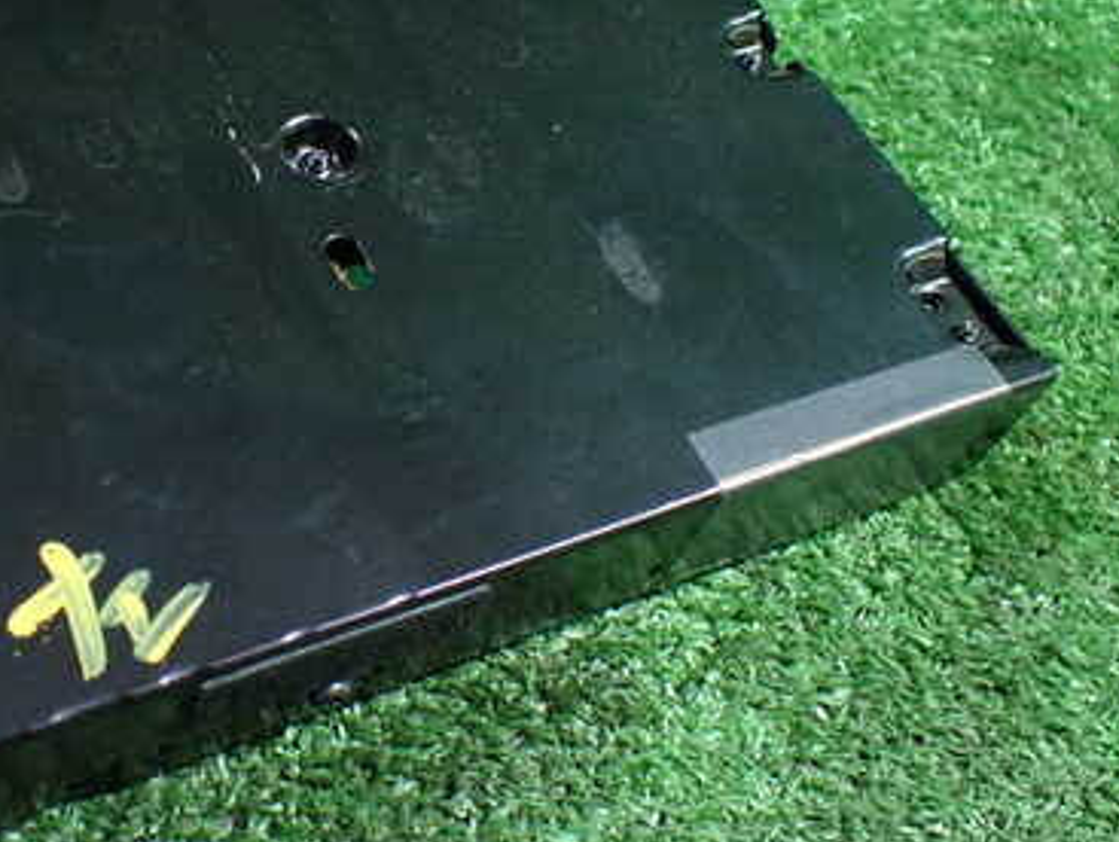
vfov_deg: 29.5
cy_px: 268
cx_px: 268
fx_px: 1586
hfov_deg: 37.8
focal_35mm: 49
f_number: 2.3
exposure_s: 1/50
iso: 800
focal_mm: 5.4
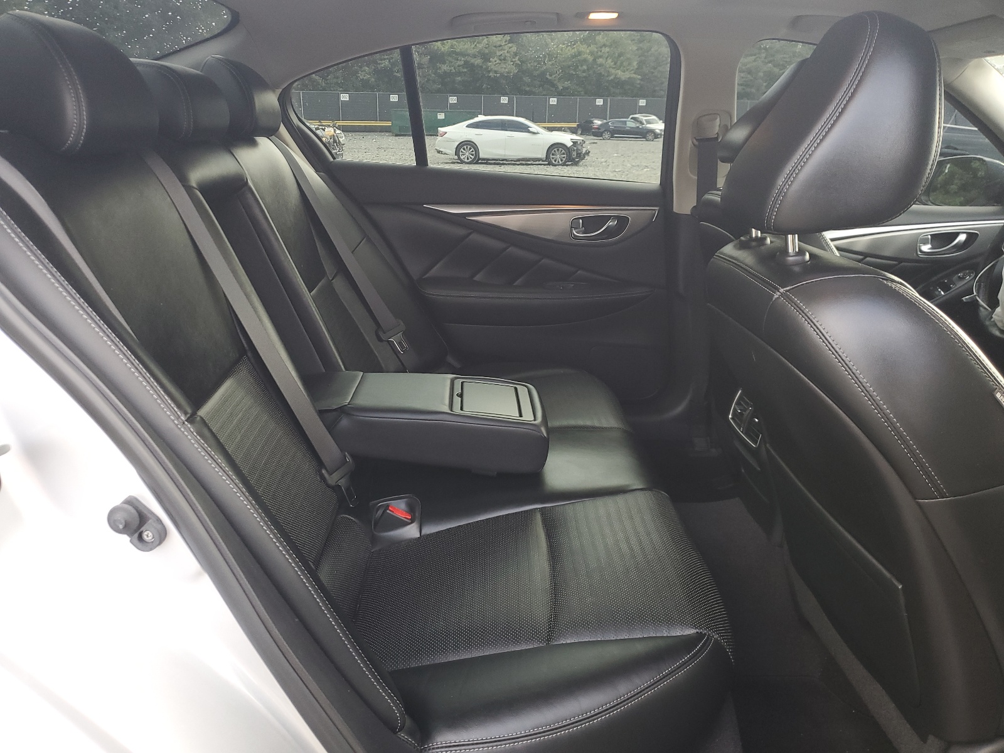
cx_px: 502
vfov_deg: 53.1
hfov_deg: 67.3
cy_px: 376
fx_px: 754
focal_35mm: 26
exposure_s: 1/120
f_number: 1.5
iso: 69
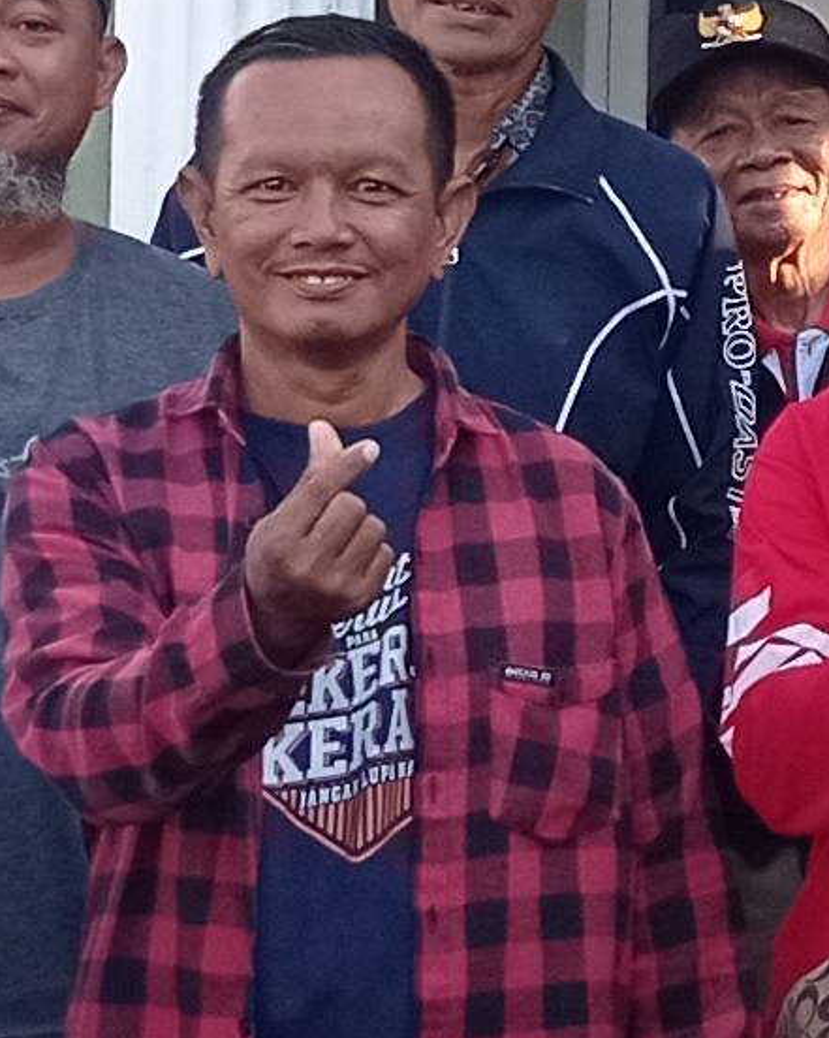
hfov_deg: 7.4
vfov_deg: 9.8
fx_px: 6078
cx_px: 1797
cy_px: 395
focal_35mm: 198
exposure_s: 1/325
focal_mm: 4.7
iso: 100
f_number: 1.79
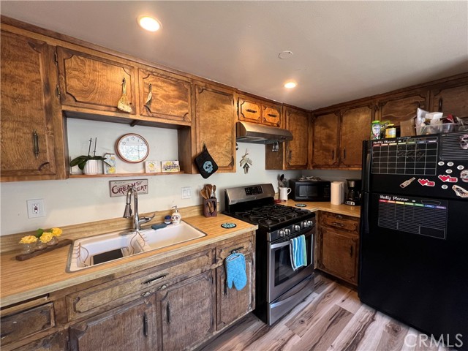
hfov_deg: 106.2
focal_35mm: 13
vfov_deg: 89.9
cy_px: 176
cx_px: 234
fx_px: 176
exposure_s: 1/60
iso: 160
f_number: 1.8
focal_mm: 1.57
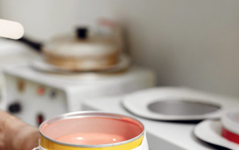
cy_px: 157
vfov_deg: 11.4
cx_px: 60
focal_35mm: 113
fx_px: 736
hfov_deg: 18.3
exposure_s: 1/250
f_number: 3.2
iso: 250
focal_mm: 50
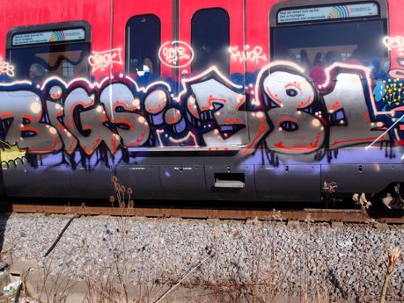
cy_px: 145
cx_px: 185
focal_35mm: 37
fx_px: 432
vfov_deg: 38.7
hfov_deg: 50.0
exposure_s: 1/800
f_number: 4
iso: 100
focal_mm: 7.41
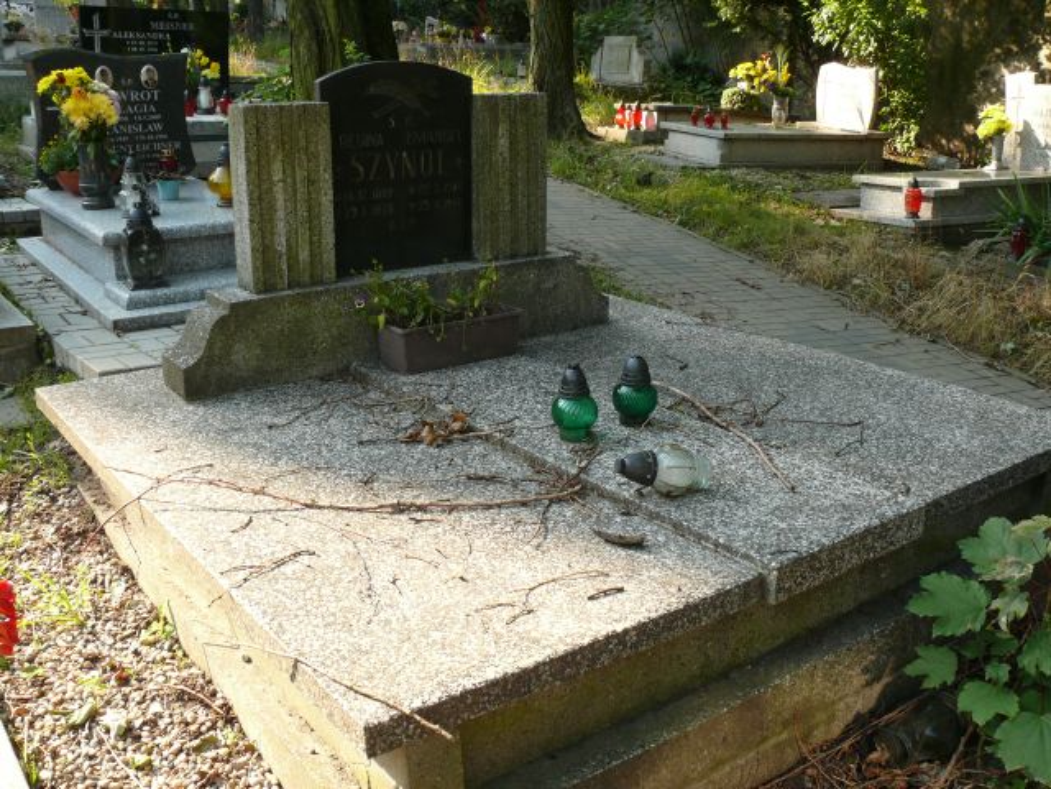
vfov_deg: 40.7
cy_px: 394
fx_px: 1063
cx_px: 526
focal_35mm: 35
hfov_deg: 52.6
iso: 100
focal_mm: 7.4
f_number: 4
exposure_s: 1/125
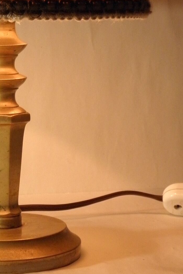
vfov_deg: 16.6
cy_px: -18
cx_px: 16
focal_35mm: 120
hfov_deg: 11.3
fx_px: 915
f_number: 3.9
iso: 200
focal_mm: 8.6
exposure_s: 1/40
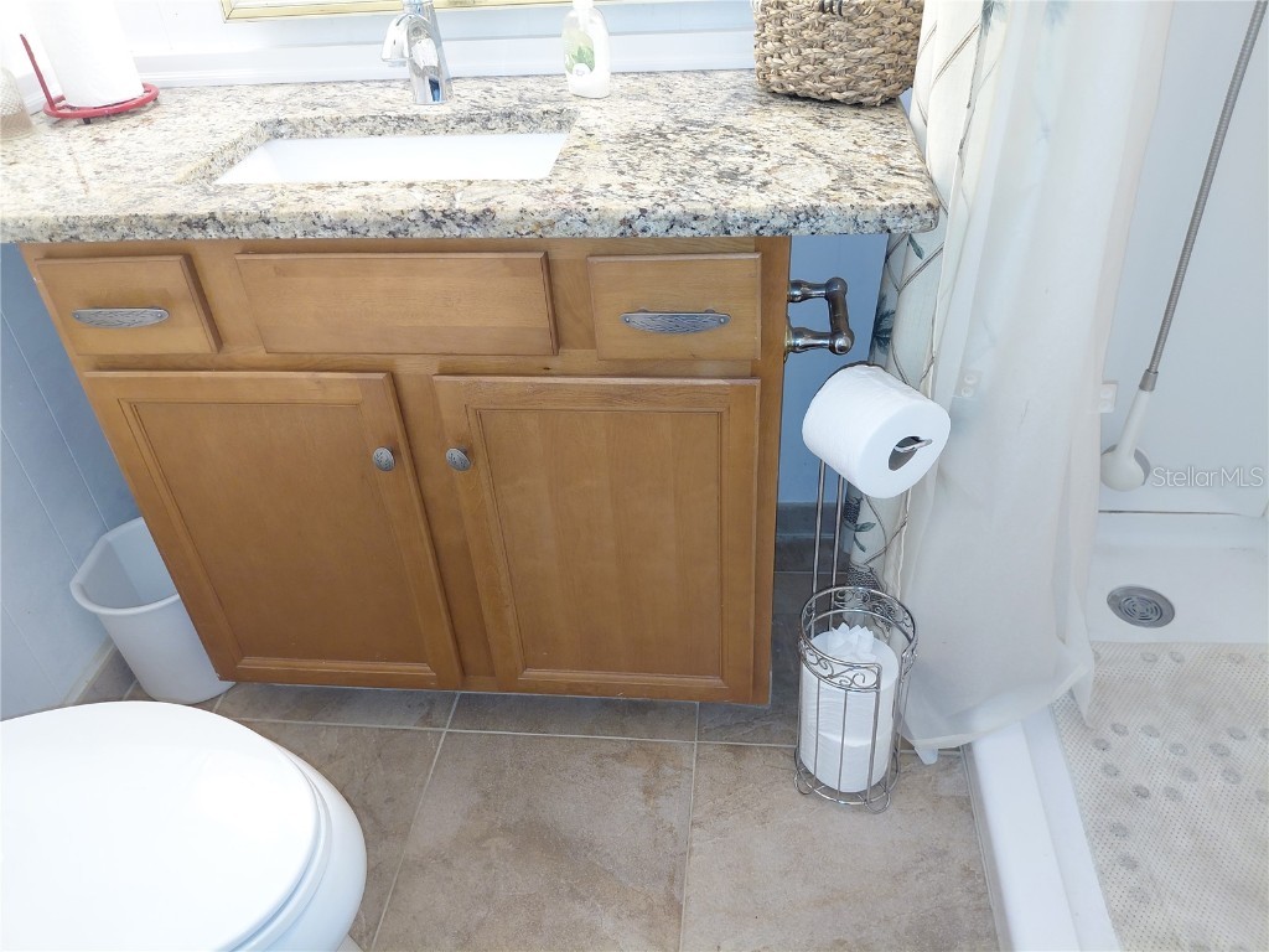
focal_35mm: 25
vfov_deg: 54.9
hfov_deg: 69.4
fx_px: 916
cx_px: 634
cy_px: 476
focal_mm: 4.69
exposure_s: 1/60
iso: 250
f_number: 1.8
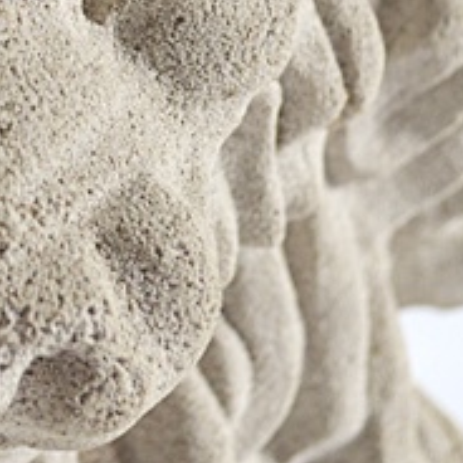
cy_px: 57
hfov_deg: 11.1
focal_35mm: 155
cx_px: -48
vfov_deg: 11.2
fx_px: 2346
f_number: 4.8
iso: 400
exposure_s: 1/50
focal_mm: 32
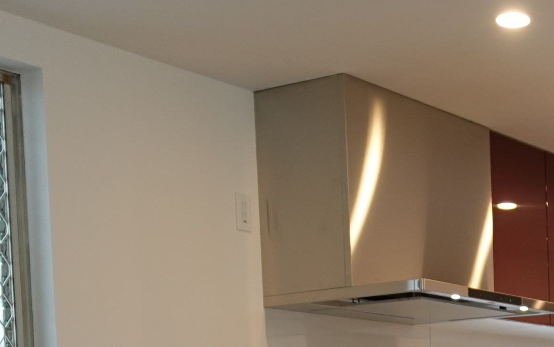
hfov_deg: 23.6
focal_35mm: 86
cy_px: 524
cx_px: 465
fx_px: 1299
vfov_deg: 14.2
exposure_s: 1/80
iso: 125
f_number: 1.8
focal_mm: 6.9
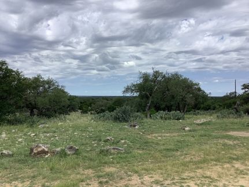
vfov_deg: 45.4
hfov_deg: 58.4
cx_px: 124
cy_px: 94
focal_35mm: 31
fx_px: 223
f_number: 2.4
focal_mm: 3.3
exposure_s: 1/2203
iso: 25
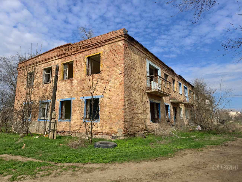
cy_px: 91
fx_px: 161
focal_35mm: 23
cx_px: 121
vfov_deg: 58.9
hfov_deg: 73.9
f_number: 1.57
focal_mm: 6.54
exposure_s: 1/2639
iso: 72
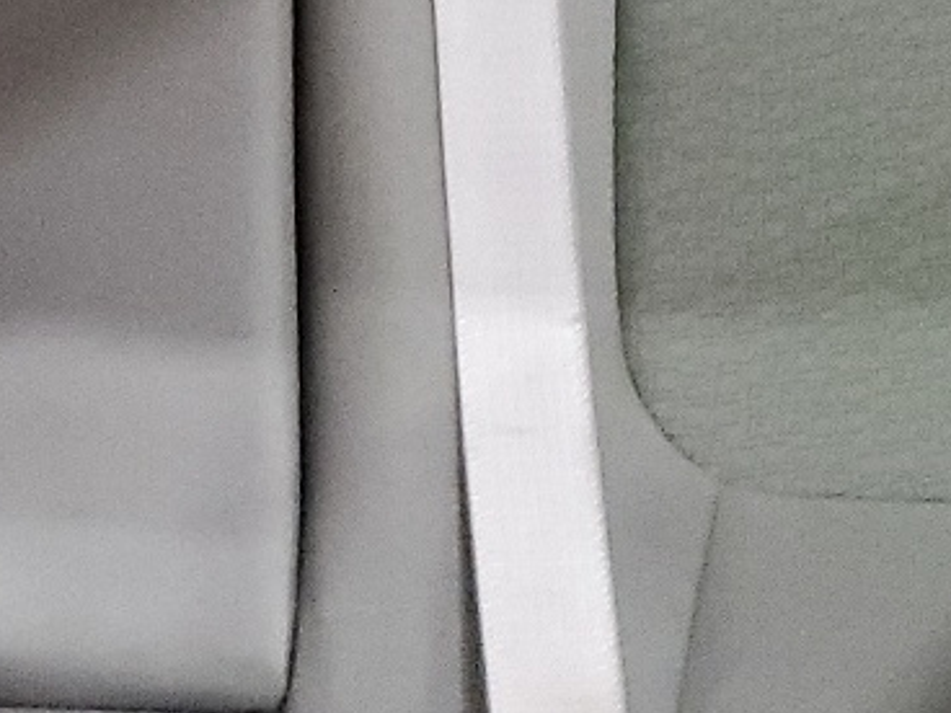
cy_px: 326
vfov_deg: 13.1
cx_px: -194
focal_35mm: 113
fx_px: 3104
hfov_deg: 16.7
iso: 1020
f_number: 1.5
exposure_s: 1/10
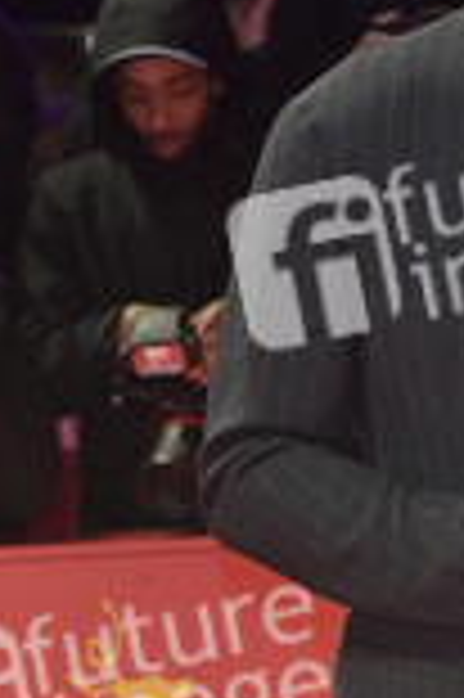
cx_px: 590
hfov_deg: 8.4
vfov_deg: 12.8
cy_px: 468
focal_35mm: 160
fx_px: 3100
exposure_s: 1/250
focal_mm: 62
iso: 2000
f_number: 6.3
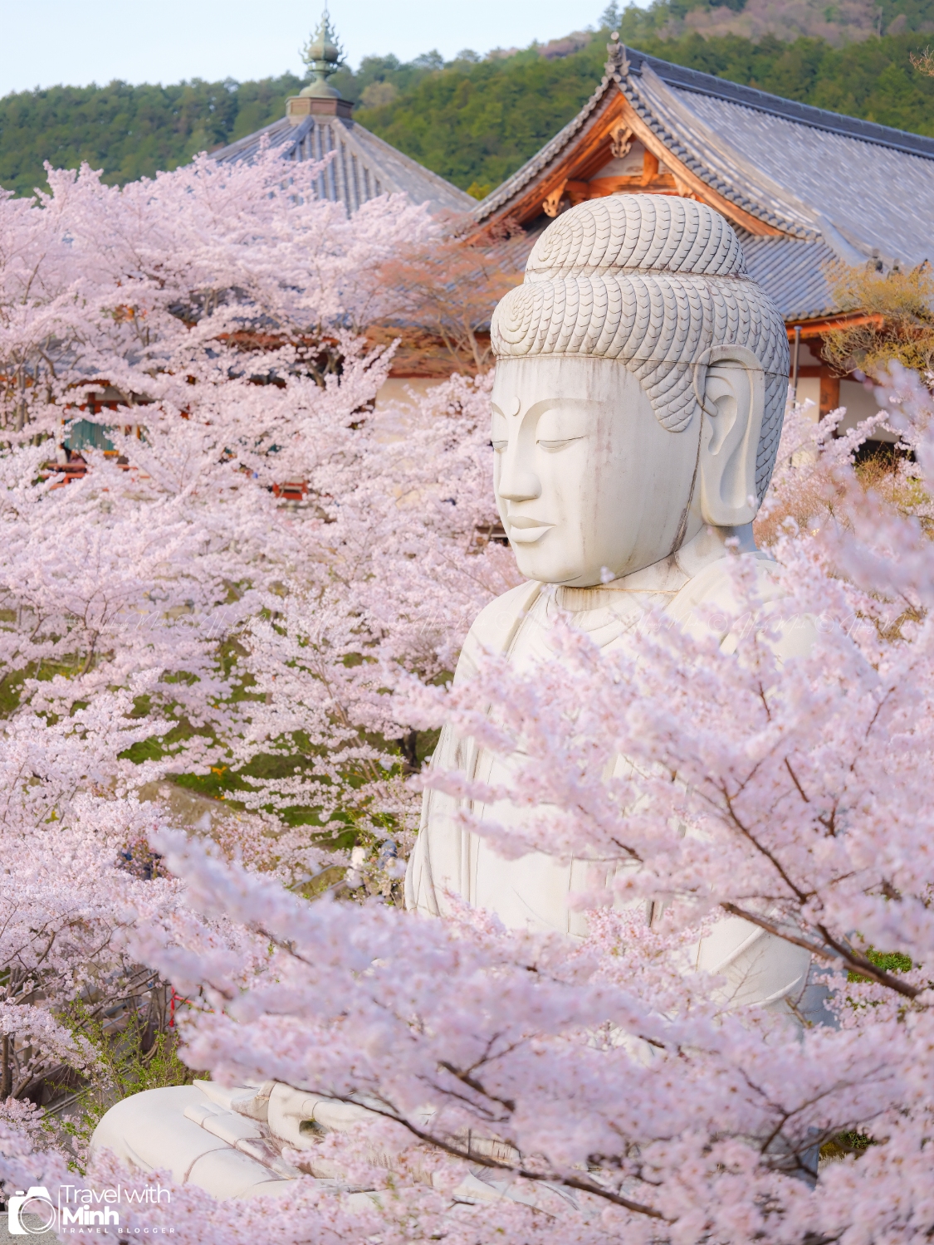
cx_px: 467
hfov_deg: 17.0
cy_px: 622
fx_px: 3130
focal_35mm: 87
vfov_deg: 22.5
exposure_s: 1/600
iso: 200
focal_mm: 110
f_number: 2
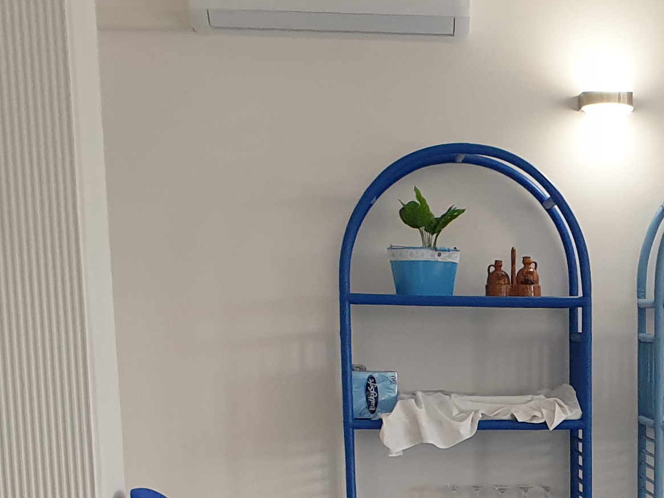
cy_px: 676
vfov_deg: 15.5
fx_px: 1727
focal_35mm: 90
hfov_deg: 21.0
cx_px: 670
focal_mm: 4.3
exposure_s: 1/60
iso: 160
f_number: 2.4
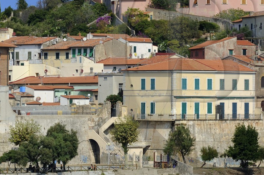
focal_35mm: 291
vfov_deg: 4.7
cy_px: 49
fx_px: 2132
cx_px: 246
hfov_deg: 7.1
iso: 200
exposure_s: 1/320
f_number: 13
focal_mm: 145
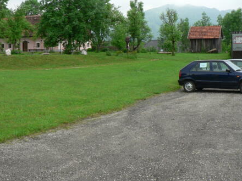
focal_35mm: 48
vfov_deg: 30.1
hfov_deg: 39.7
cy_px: 68
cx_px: 116
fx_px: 336
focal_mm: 6
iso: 80
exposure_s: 1/160
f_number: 4
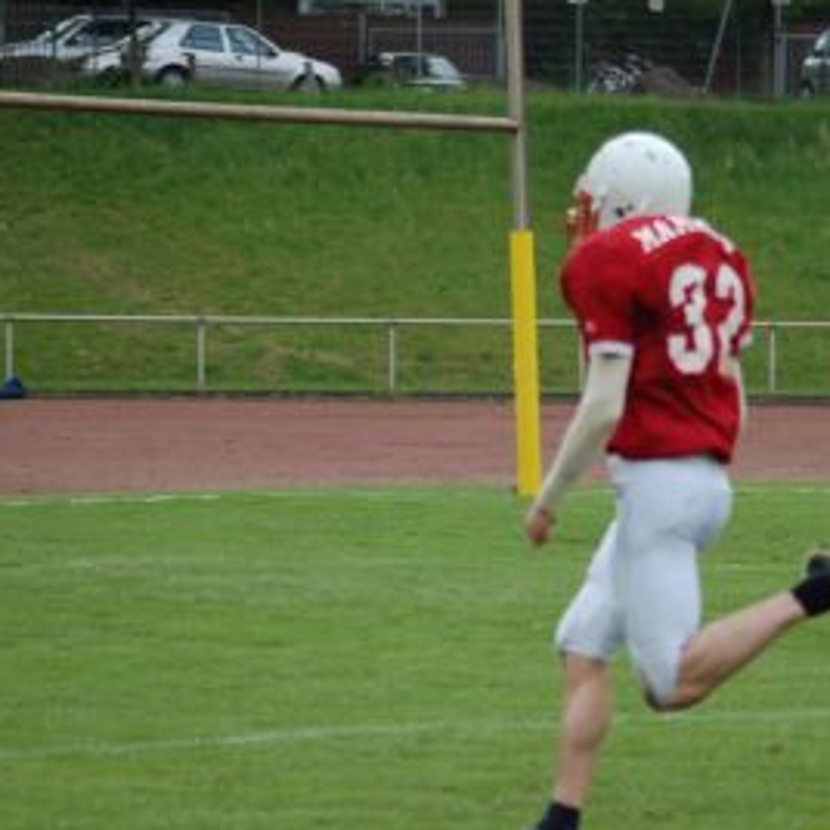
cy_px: 458
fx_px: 5832
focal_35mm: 215
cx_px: 550
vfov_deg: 8.1
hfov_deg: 8.1
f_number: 4.2
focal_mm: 100
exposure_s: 1/1000
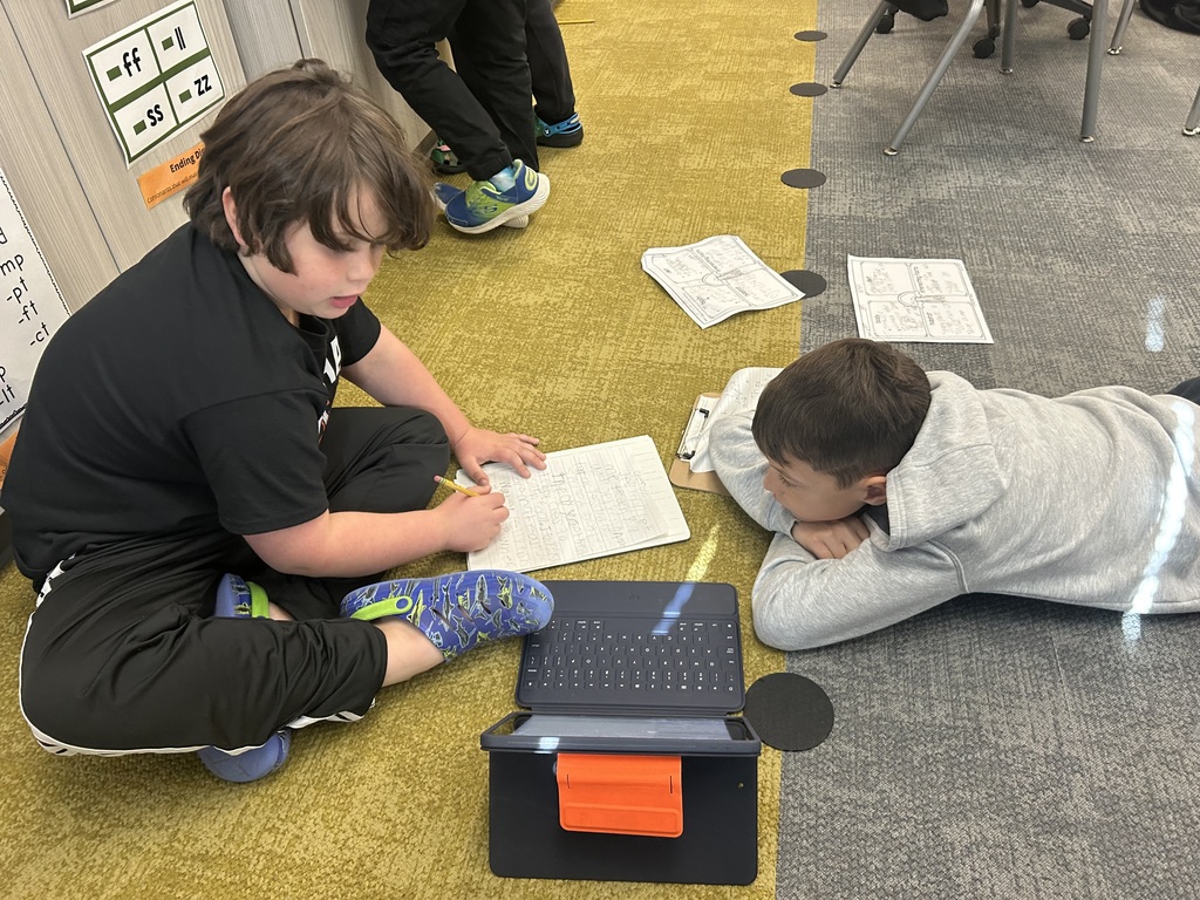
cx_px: 600
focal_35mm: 26
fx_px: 901
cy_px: 450
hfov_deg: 67.3
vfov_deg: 53.1
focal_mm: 5.7
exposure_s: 1/60
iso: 200
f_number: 1.5
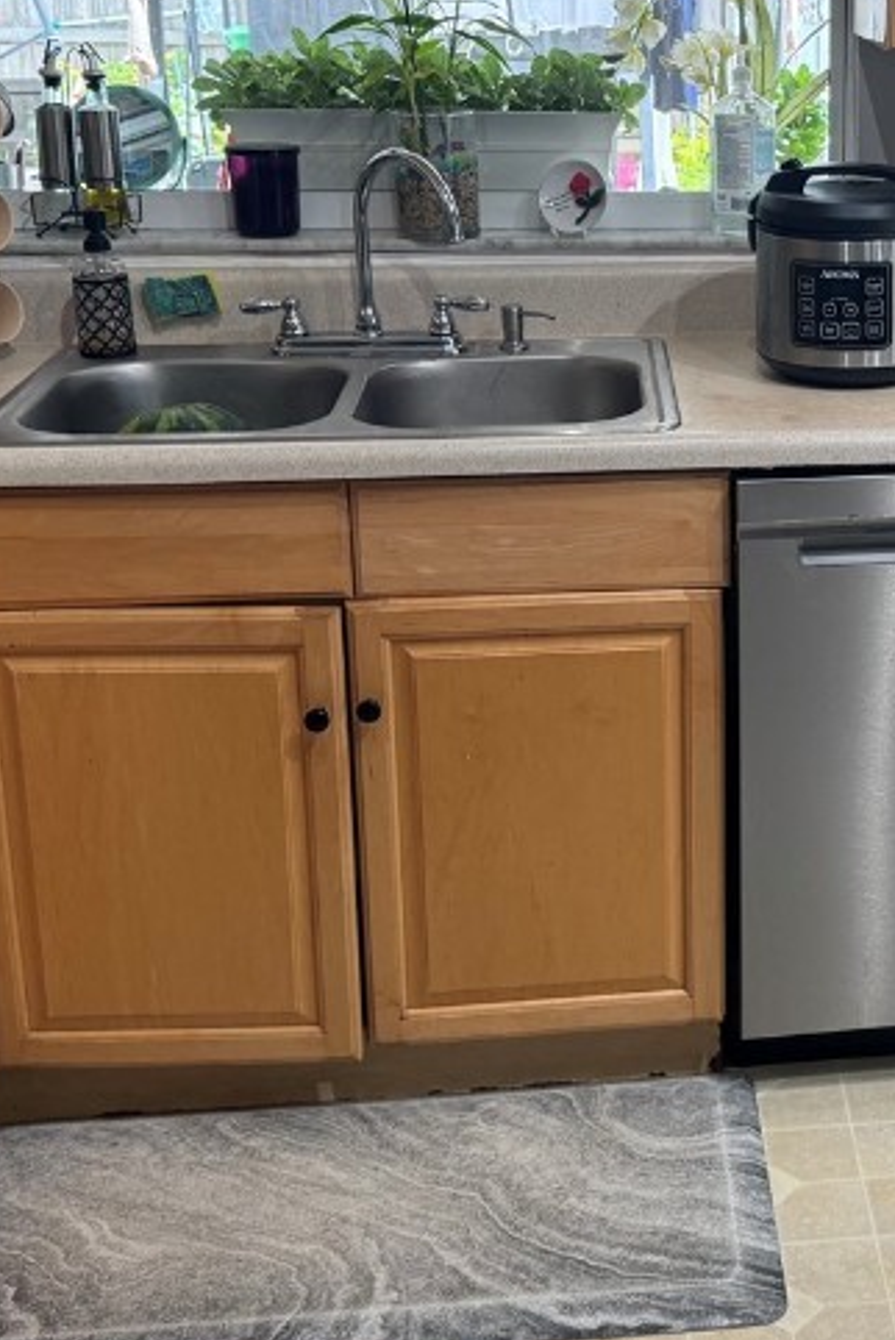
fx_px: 1973
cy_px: 492
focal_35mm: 53
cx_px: 862
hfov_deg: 24.6
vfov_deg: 37.2
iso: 125
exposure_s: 1/120
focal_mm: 6.76
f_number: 1.78
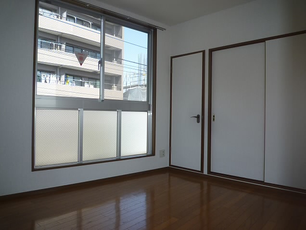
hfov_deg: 69.4
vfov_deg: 54.9
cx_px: 153
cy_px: 115
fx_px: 221
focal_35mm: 25
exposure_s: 1/250
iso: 80
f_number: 2.8
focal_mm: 4.4
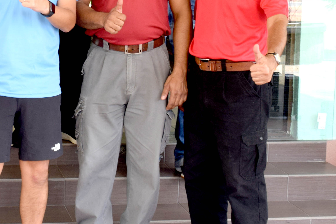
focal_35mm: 94
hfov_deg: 21.4
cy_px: 15
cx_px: 57
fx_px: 877
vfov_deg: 14.4
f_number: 5.6
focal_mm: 22
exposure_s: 1/125
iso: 400
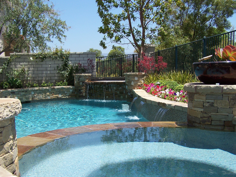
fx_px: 259
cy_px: 88
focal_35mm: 38
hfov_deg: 49.0
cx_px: 118
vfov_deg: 37.7
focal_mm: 6.3
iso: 80
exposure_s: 1/500
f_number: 4
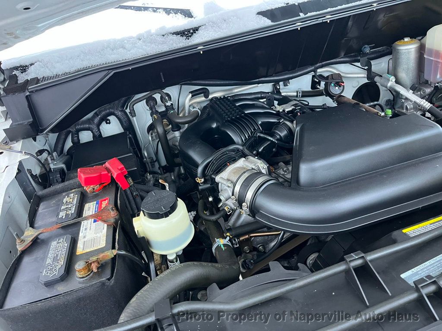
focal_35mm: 26
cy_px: 166
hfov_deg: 67.3
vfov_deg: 53.1
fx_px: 332
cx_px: 221
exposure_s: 1/60
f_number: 1.6
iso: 250
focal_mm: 5.1
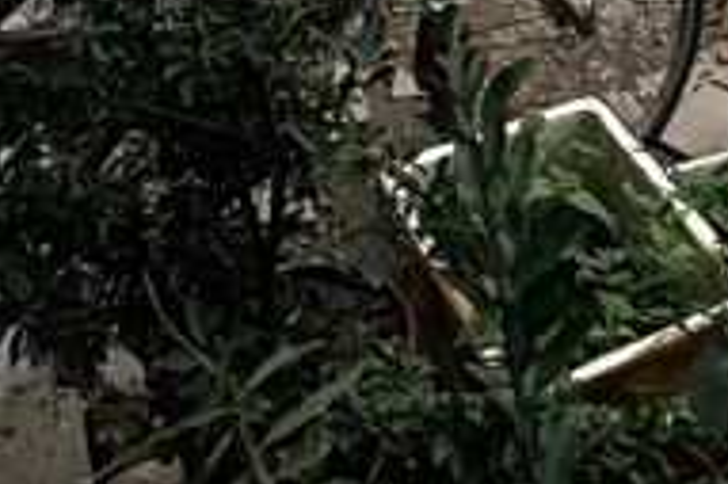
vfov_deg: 11.5
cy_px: -915
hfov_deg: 25.2
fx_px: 1576
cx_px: 667
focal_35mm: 78
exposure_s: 1/932
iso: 50
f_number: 2.2
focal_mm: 2.22
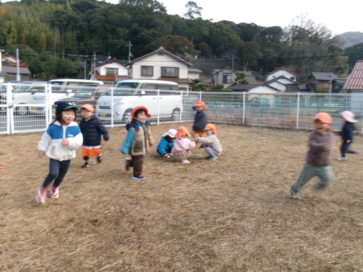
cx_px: 182
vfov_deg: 39.7
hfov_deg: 51.4
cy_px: 136
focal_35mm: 36
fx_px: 378
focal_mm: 6.4
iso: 100
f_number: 11.8
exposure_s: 1/50
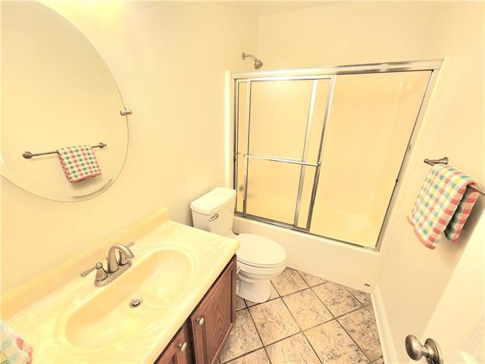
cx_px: 242
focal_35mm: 13
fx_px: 182
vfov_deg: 89.9
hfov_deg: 106.2
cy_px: 182
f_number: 2.2
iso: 125
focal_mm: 2.2
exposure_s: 1/60.2
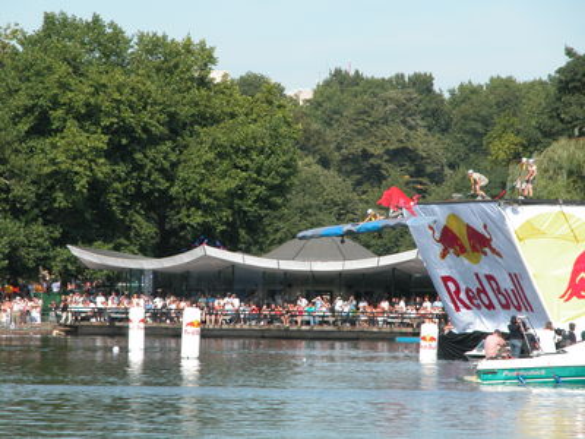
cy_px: 220
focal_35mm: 266
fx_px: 4495
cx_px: 292
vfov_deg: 5.6
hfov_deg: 7.4
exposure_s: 1/221
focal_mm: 67.7
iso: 100
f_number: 6.6
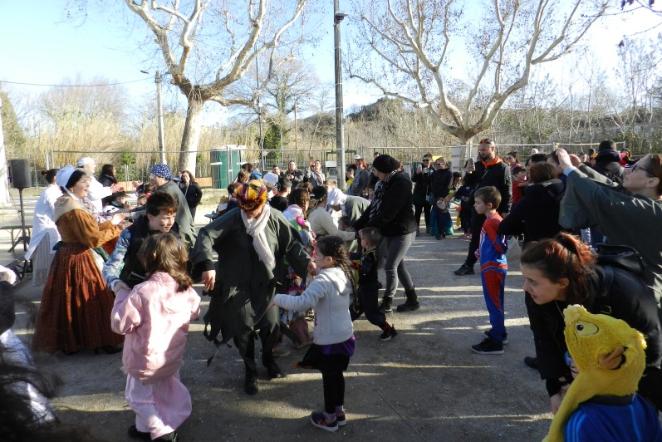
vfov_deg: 53.1
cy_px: 200
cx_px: 331
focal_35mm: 24
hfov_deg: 73.7
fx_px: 441
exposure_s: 1/500
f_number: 3.4
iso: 160
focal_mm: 4
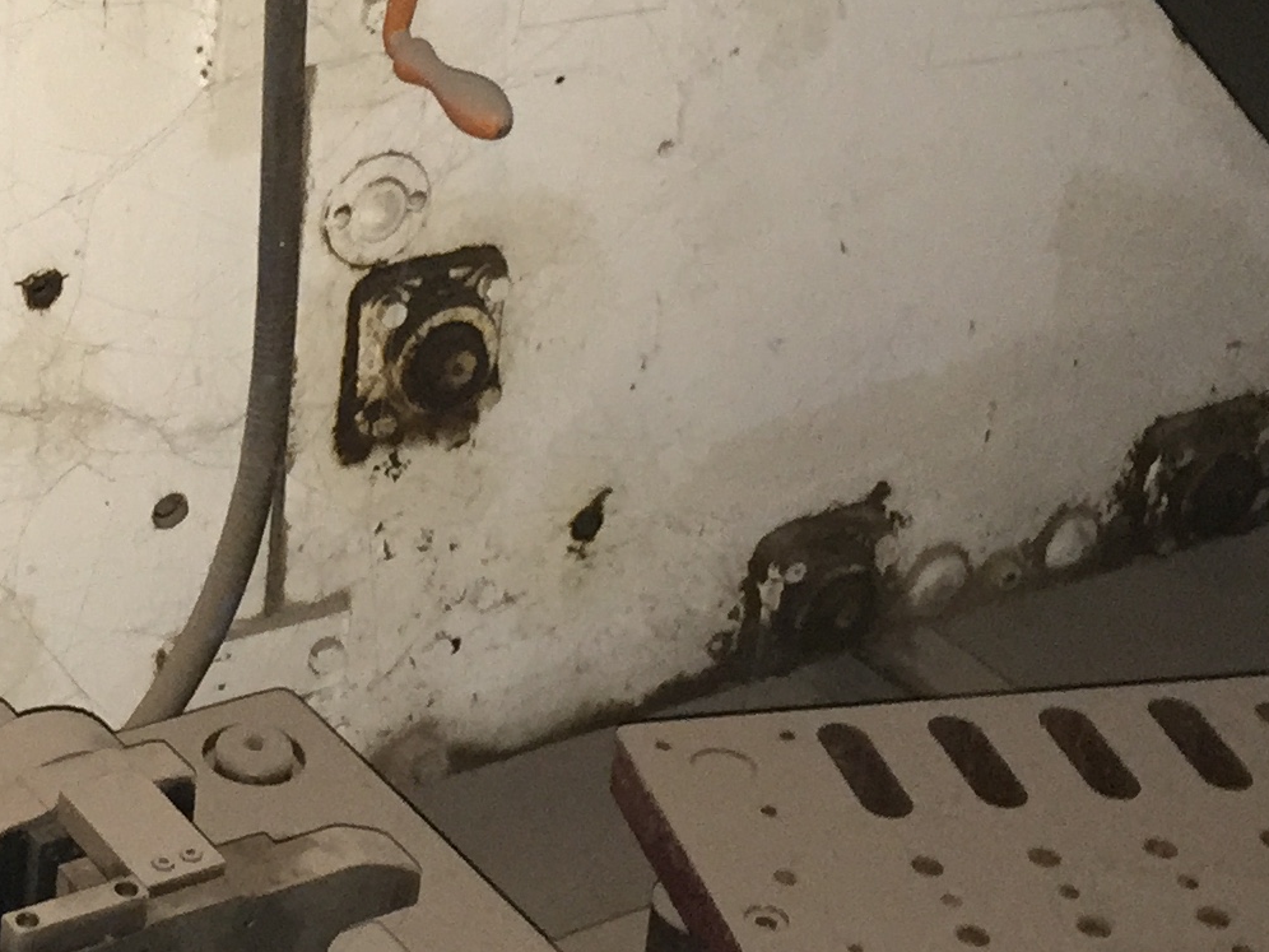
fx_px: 3483
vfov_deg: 15.4
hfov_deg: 19.9
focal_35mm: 95
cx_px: -43
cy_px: 148
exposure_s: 1/16
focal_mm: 4.15
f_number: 2.2
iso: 200
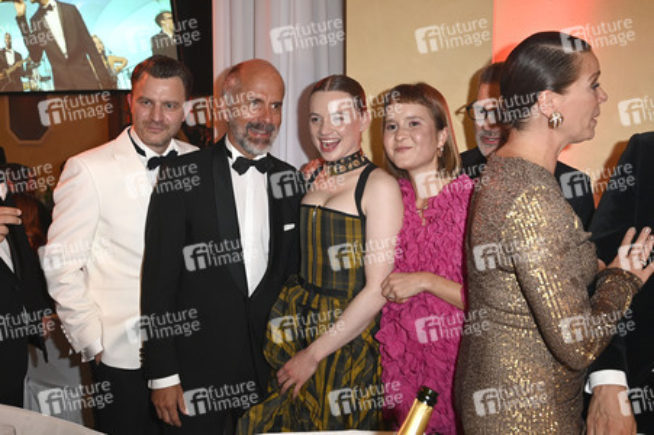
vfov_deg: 38.8
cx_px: 327
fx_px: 617
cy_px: 218
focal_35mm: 34
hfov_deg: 55.8
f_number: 5.6
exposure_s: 1/80
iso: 2000
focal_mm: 34
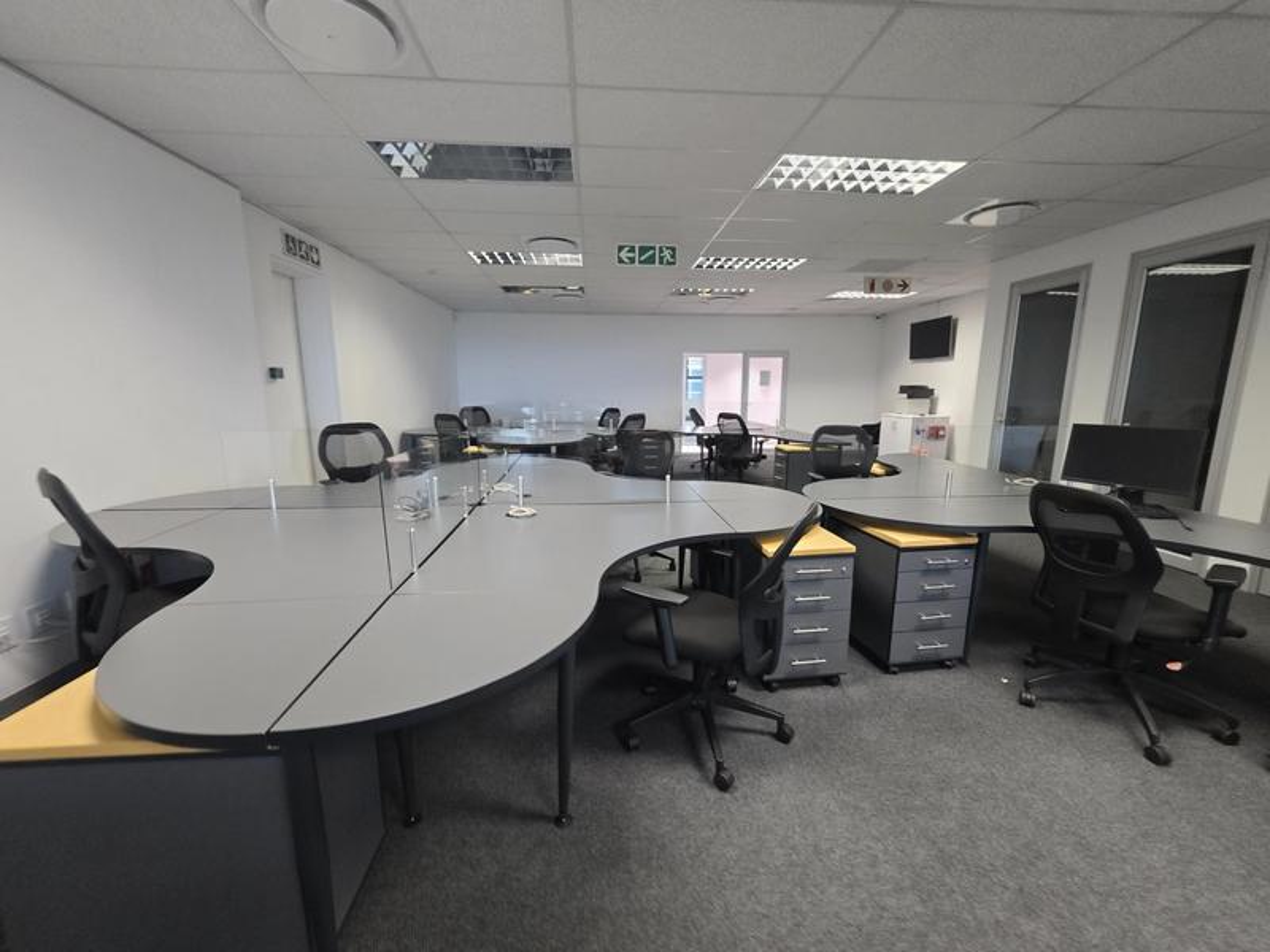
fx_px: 477
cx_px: 635
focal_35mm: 13
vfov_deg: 89.9
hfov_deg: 106.2
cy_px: 476
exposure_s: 1/50
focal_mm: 2.2
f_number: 1.9
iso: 250
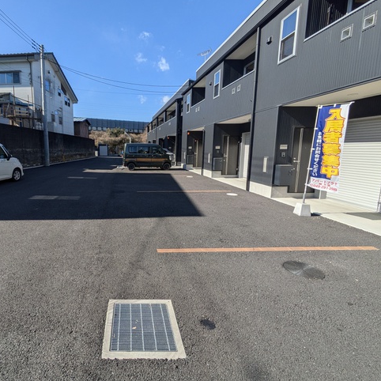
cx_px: 130
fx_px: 224
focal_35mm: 18
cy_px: 179
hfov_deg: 78.3
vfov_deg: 80.6
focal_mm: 1.83
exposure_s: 1/1815
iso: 46
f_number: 2.2
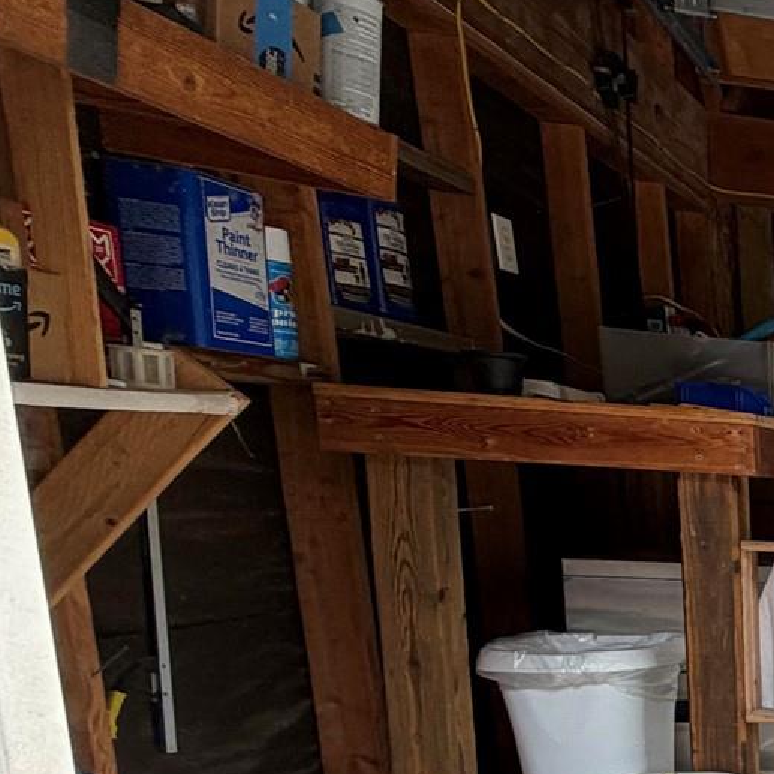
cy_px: 723
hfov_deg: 20.5
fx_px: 1240
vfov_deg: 32.6
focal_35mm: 49
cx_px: 1472
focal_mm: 2.22
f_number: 2.2
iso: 64
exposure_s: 1/121
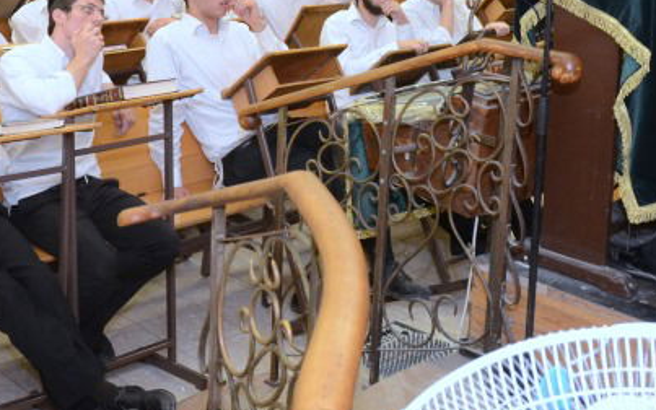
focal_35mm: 62
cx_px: 327
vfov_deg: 19.6
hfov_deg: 33.0
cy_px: -94
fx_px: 1109
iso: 1250
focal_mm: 16
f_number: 5
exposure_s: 1/250
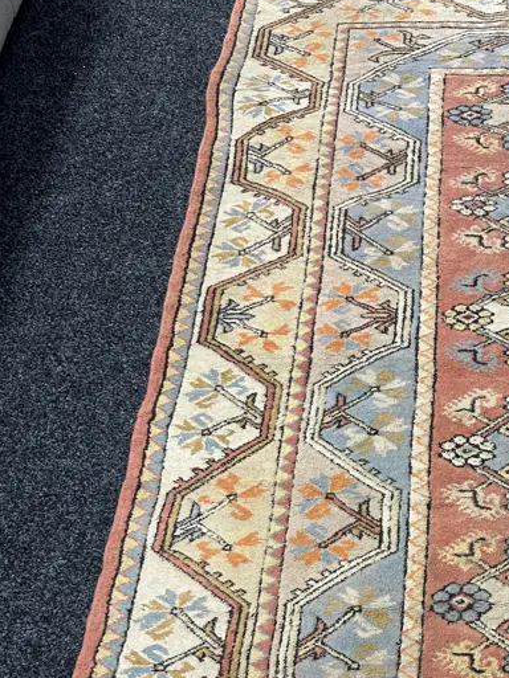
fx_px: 941
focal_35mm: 48
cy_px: 531
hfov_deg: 28.4
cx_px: 508
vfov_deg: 38.3
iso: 160
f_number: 1.78
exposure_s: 1/50
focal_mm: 6.86
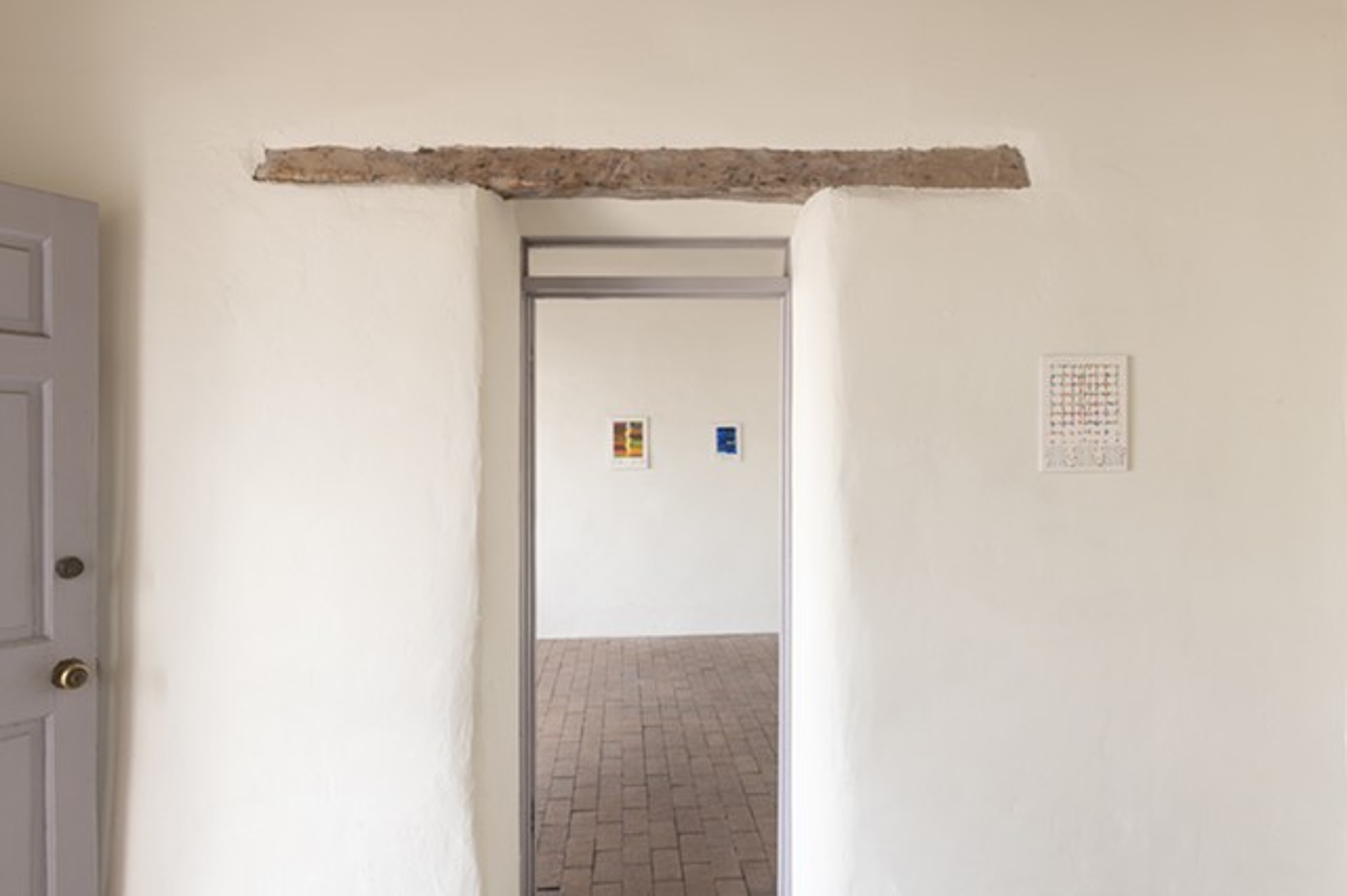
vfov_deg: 61.9
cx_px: 674
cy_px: 448
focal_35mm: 20
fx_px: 748
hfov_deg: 84.0
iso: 200
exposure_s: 1/8
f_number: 16
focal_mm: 20
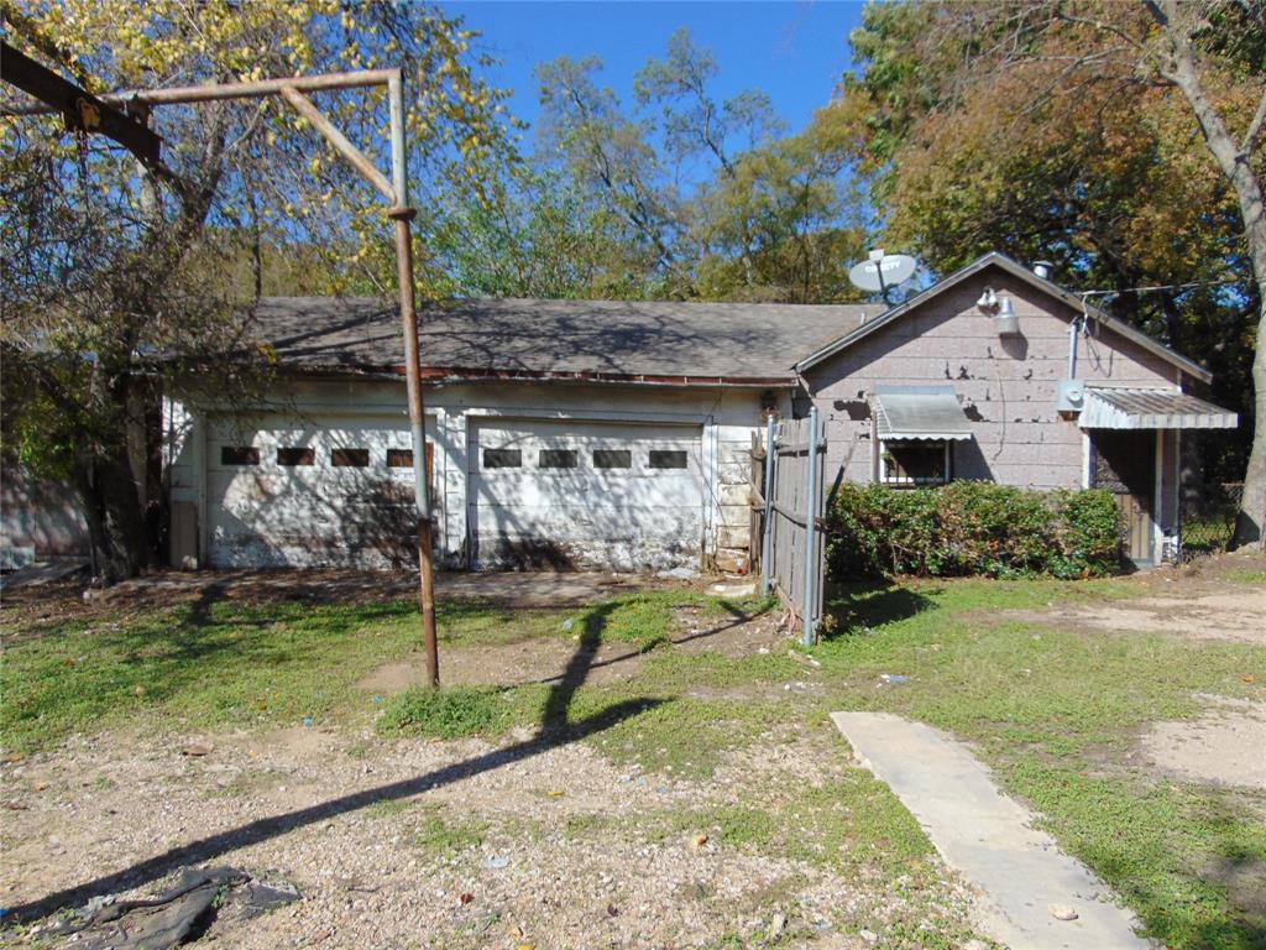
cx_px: 633
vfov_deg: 54.9
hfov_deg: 69.4
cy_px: 475
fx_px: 914
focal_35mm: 25
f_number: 3
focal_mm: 4.5
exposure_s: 1/1000
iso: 80
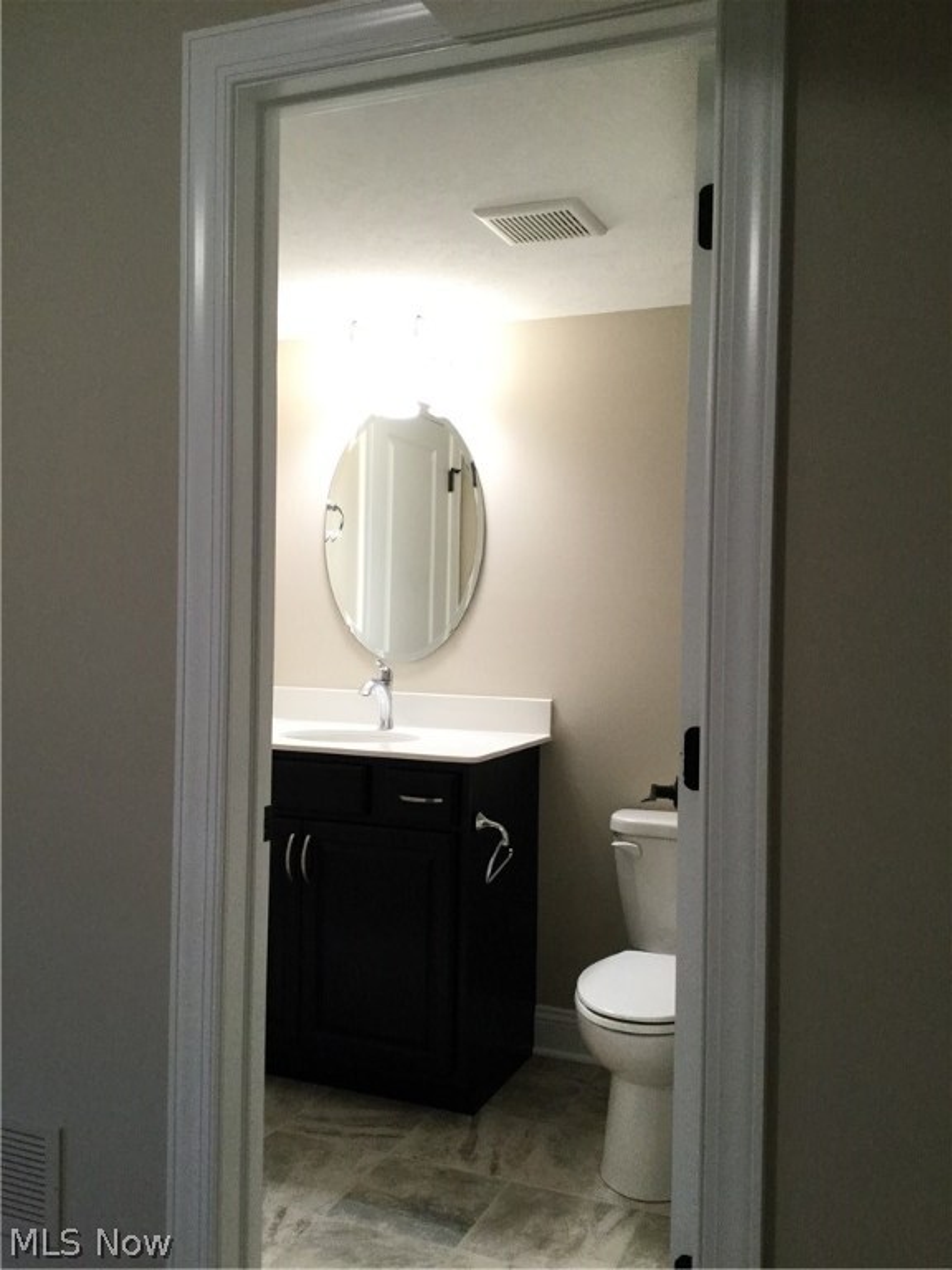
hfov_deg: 45.4
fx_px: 1137
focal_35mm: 31
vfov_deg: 58.4
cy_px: 635
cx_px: 476
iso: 40
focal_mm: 3.3
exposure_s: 1/30
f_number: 2.4
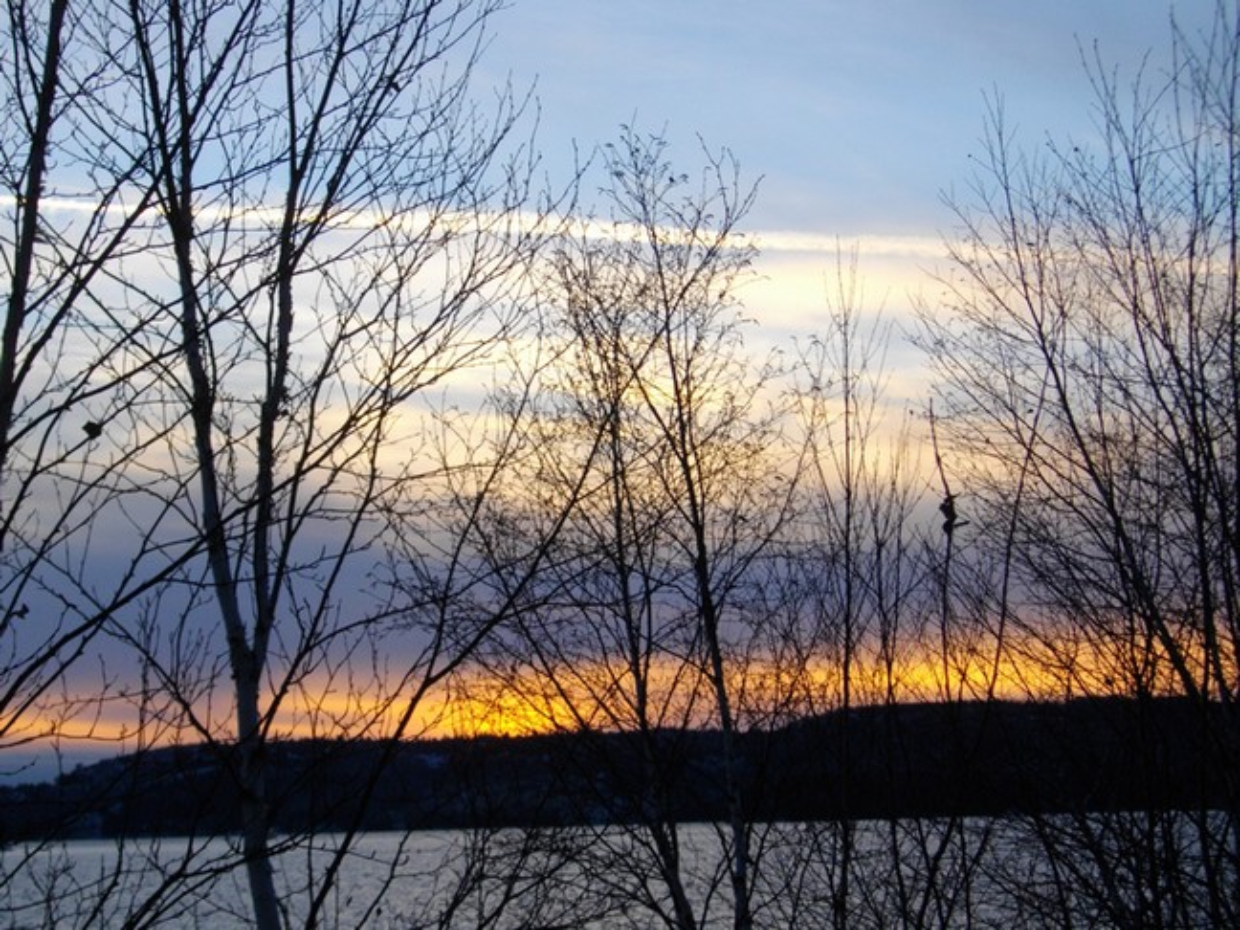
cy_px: 465
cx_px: 620
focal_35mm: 77
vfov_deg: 19.1
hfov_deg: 25.3
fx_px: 2758
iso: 139
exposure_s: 1/160
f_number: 4.6
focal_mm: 13.7
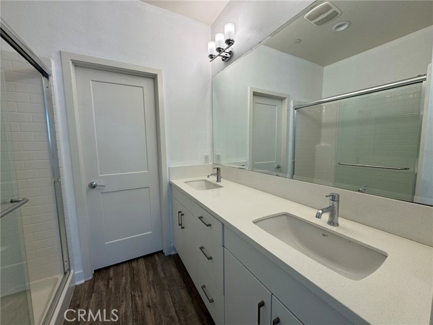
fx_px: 175
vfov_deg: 85.7
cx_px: 216
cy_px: 162
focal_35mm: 14
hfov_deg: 102.1
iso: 50
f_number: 2.2
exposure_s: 1/120
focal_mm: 2.22
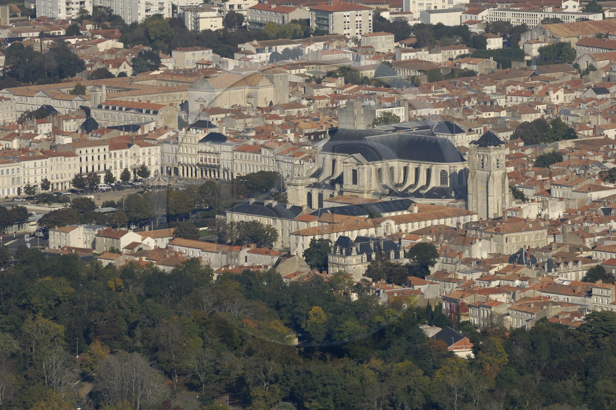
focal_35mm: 300
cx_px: 308
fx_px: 5132
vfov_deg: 4.6
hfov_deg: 6.9
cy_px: 205
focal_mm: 200
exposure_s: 1/1000
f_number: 5
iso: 100
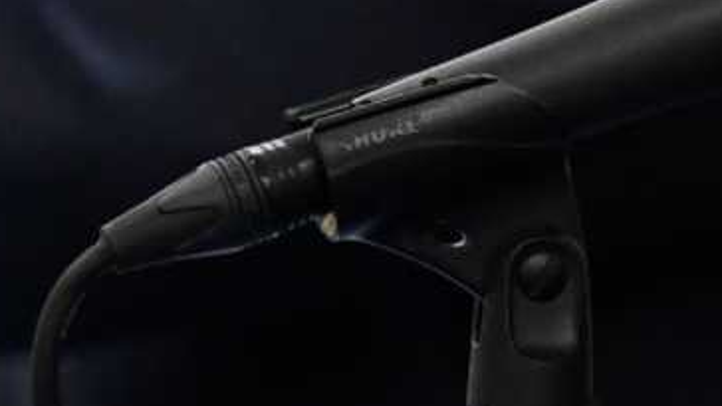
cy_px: -653
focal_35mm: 1548
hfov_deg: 1.4
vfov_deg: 0.8
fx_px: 29643
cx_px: 1117
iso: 4500
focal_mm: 175
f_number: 4.5
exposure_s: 1/320
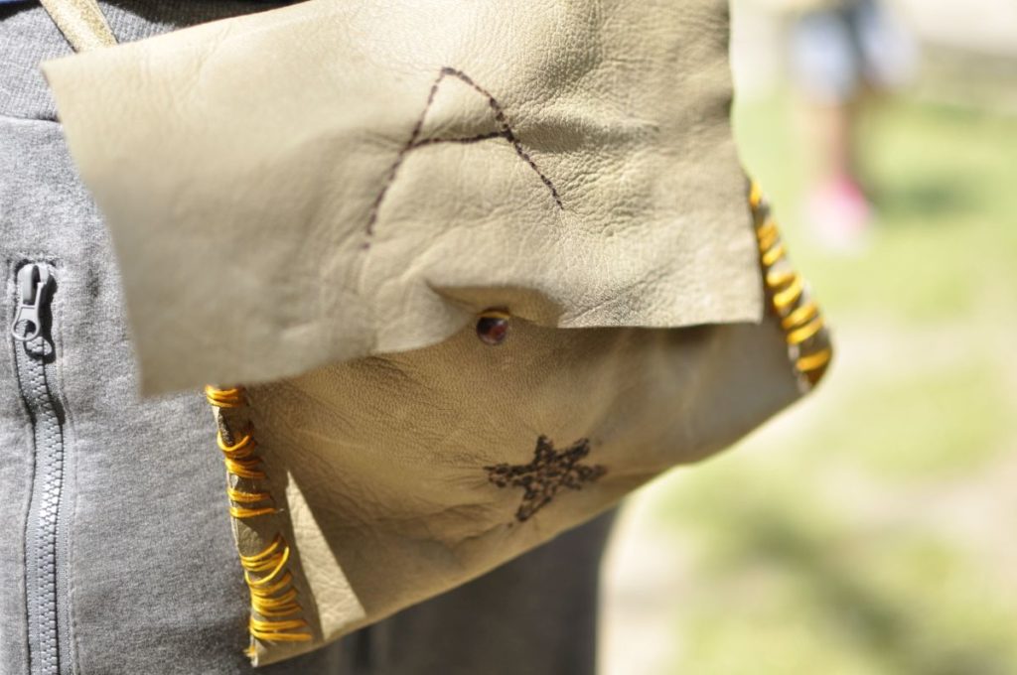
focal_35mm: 52
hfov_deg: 37.9
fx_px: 1481
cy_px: 338
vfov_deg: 25.7
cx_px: 508
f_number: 1.8
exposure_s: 1/2000
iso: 200
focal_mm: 35
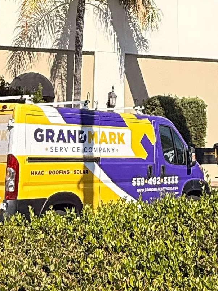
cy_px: -41
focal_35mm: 70
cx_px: 136
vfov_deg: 25.4
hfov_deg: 21.0
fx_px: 587
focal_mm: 2.22
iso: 50
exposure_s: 1/3289
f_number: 2.2
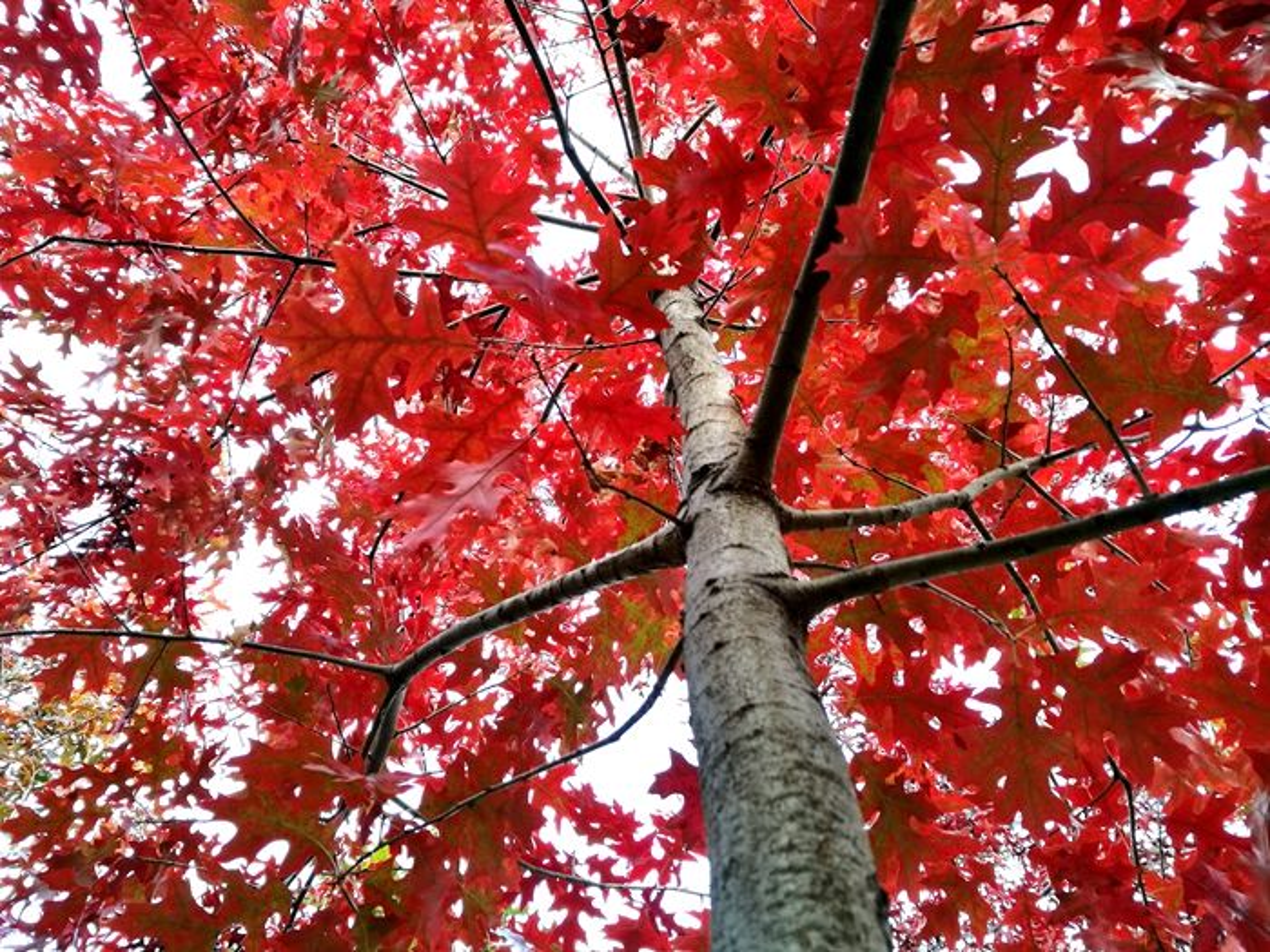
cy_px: 476
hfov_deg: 65.3
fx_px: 991
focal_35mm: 27
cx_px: 635
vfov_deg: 51.4
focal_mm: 4.5
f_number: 2.2
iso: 80
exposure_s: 1/50
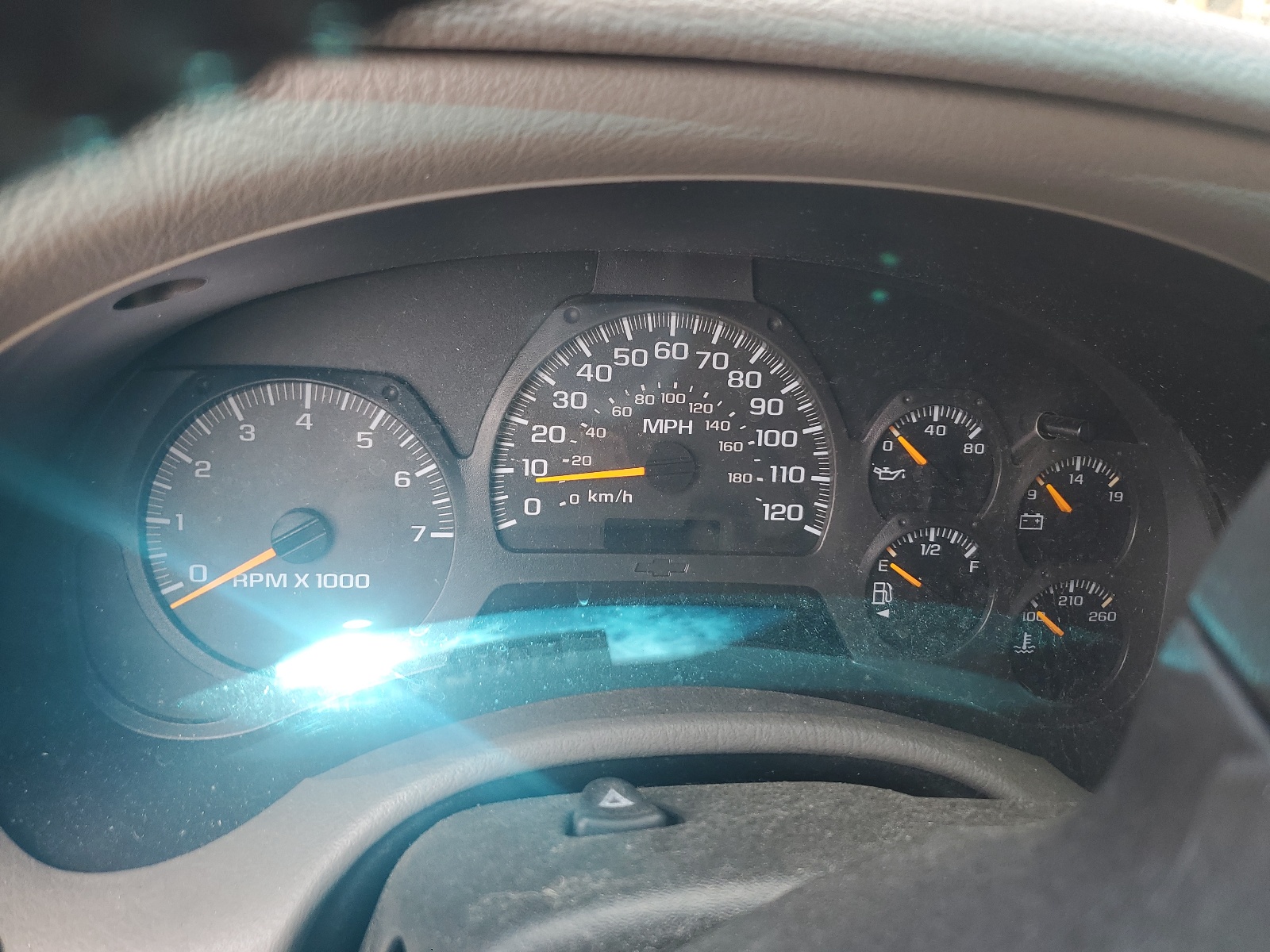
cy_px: 476
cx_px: 635
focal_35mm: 26
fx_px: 954
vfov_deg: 53.1
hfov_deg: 67.3
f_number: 1.5
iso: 50
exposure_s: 1/123
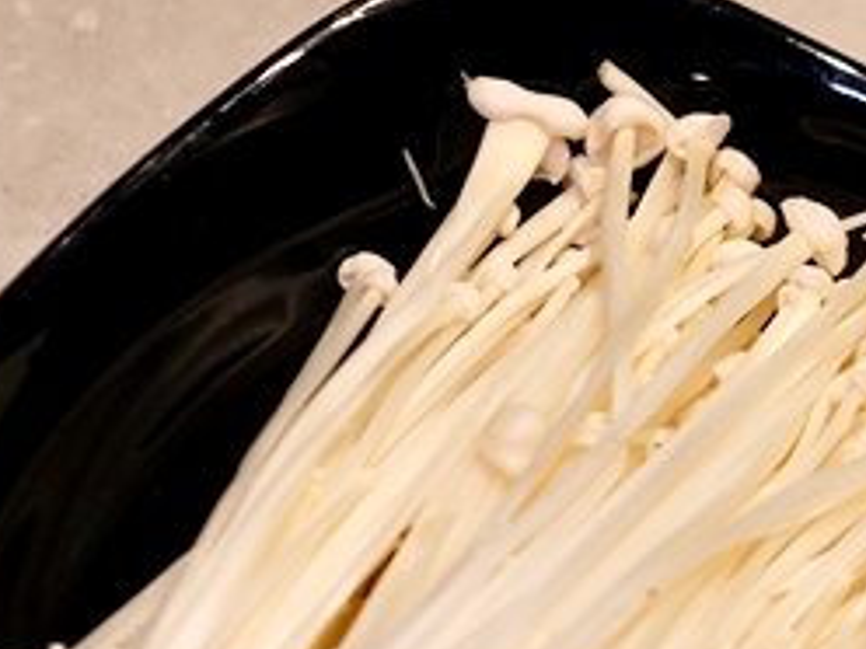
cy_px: 565
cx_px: 1240
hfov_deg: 15.1
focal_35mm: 122
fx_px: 3052
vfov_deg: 12.1
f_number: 2.8
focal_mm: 23
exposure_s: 1/170
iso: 1000
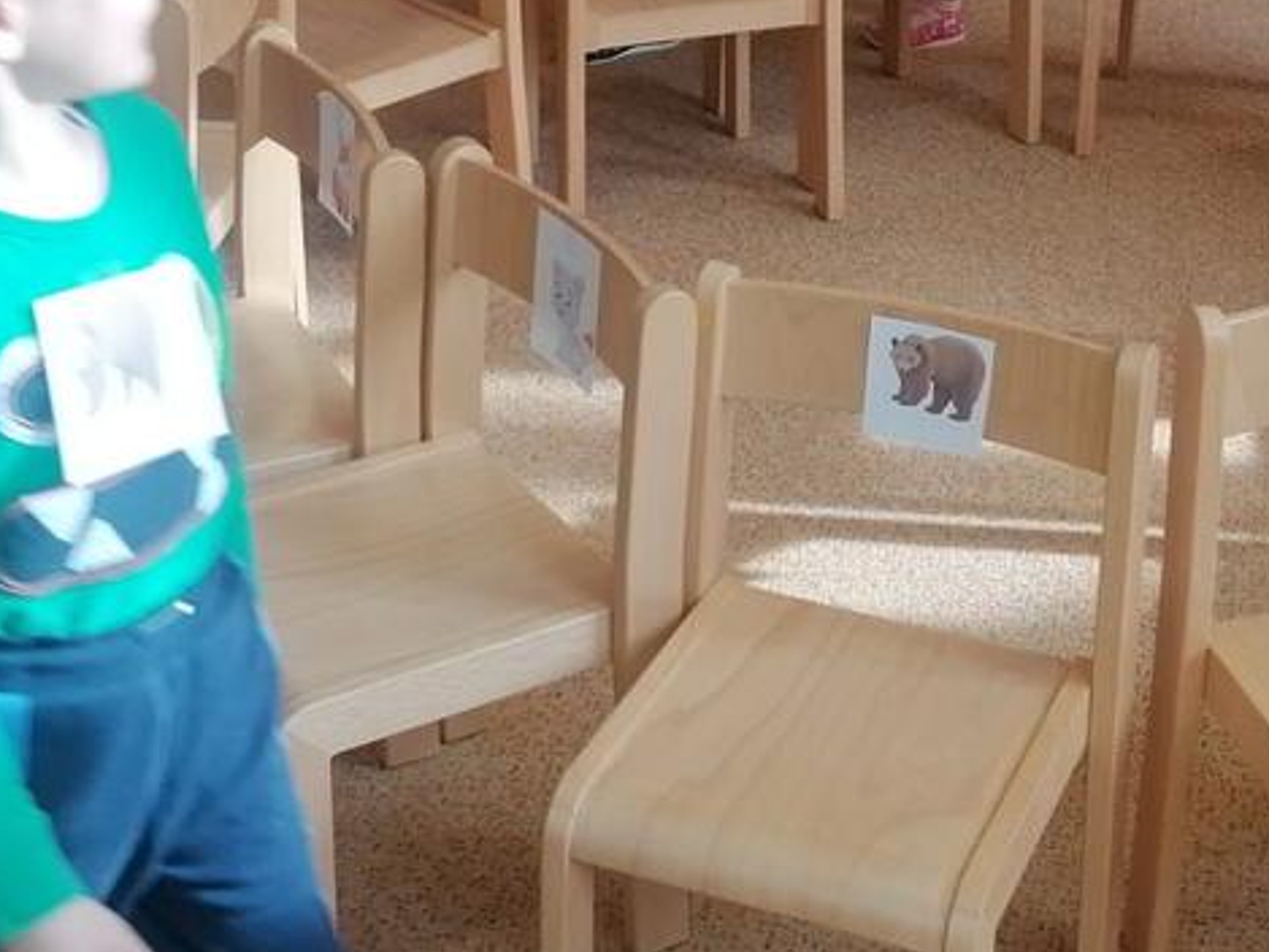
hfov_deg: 25.2
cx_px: 844
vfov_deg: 19.0
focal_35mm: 77
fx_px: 2823
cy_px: 211
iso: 80
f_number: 1.8
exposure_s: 1/100
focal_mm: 4.75
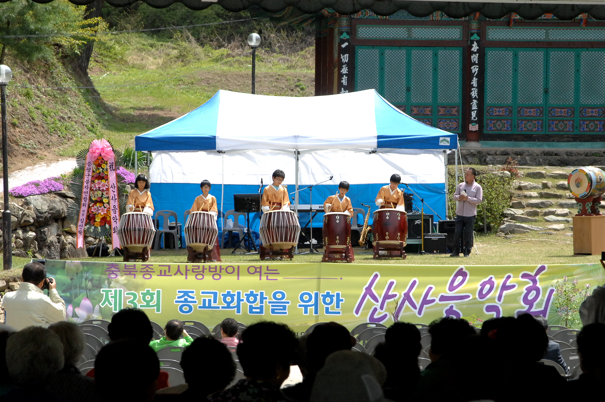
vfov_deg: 11.1
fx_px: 2065
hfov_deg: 16.7
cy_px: 201
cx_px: 302
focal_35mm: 123
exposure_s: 1/500
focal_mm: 82
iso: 800
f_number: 11
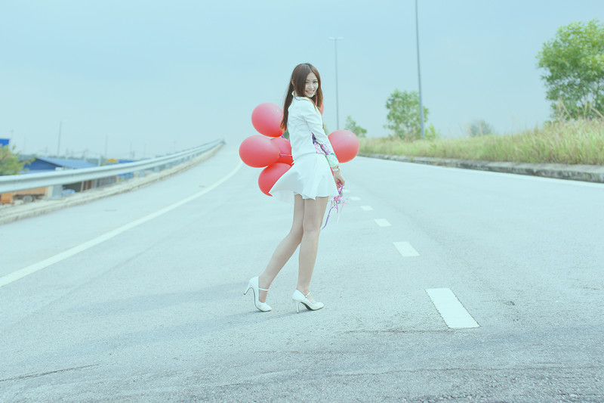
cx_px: 302
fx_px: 839
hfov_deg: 39.6
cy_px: 202
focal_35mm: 50
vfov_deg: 27.0
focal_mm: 50
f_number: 2.8
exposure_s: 1/4000
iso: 200
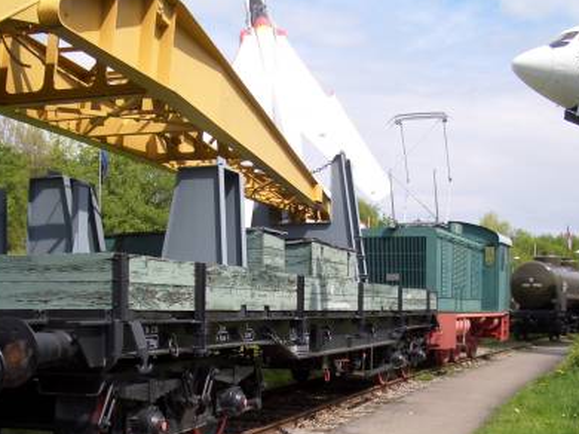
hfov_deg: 37.4
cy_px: 293
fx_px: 853
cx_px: 235
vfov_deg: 28.3
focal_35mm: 51
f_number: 4.3
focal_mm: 5.8
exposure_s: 1/400
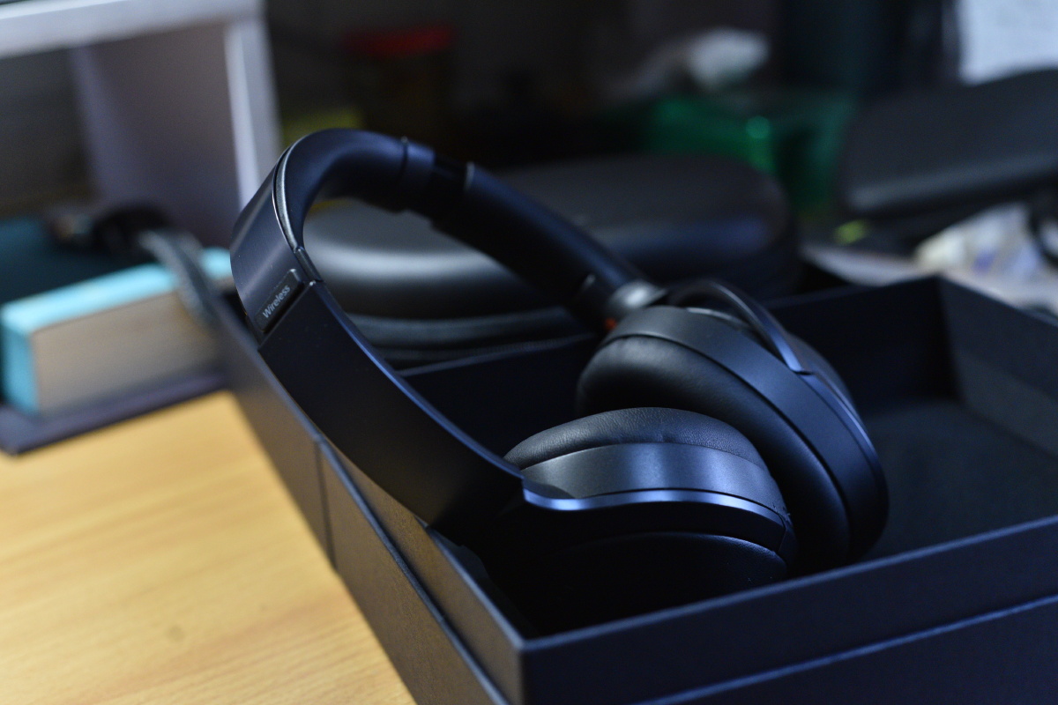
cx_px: 529
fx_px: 1469
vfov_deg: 27.0
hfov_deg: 39.6
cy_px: 352
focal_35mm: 50
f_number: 4
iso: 2500
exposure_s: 1/60
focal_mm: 50
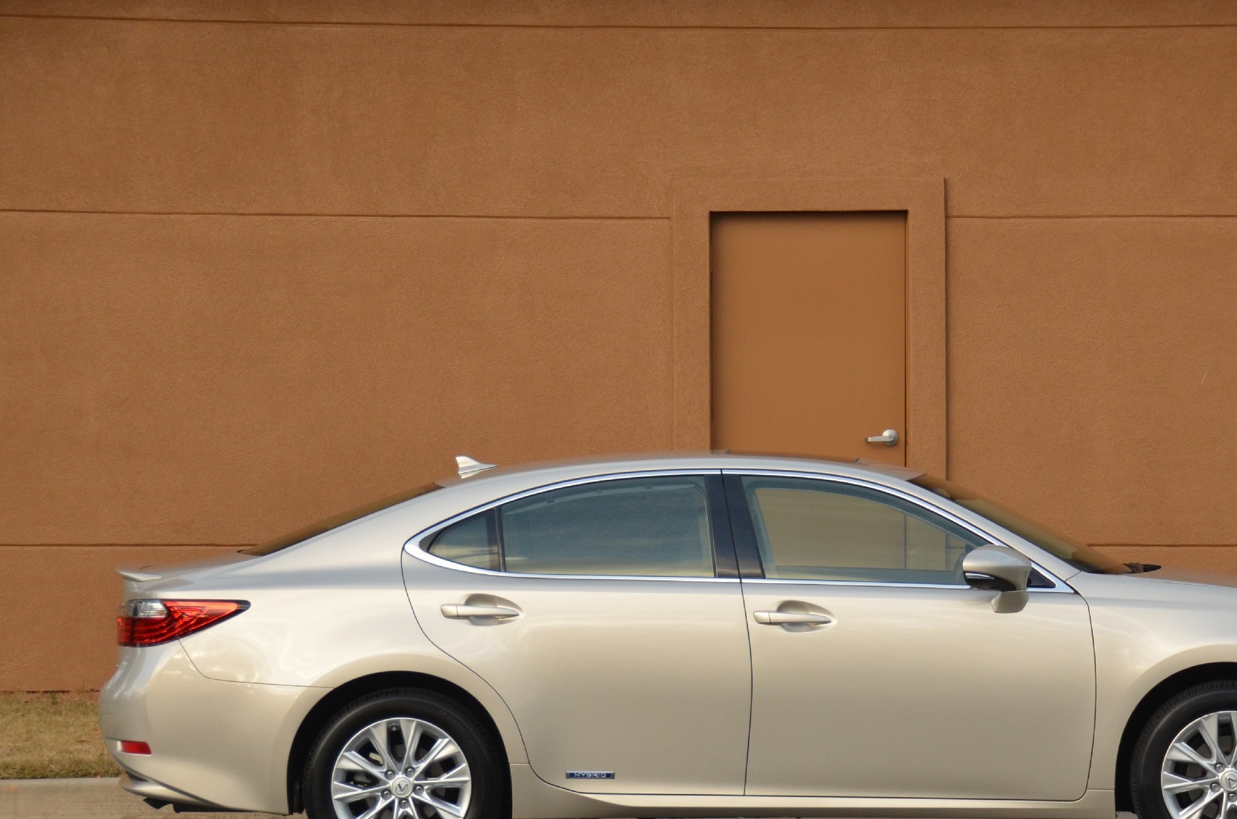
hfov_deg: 13.0
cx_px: 812
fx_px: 5408
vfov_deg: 8.7
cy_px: 512
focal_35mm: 158
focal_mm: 75
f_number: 5
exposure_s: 1/800
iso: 800
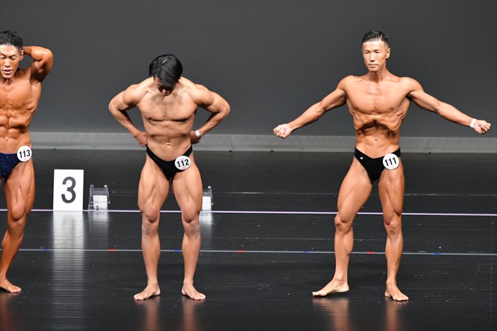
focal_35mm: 300
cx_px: 248
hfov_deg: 6.9
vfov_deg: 4.6
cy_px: 166
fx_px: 4140
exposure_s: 1/400
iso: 5000
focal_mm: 200
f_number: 5.6
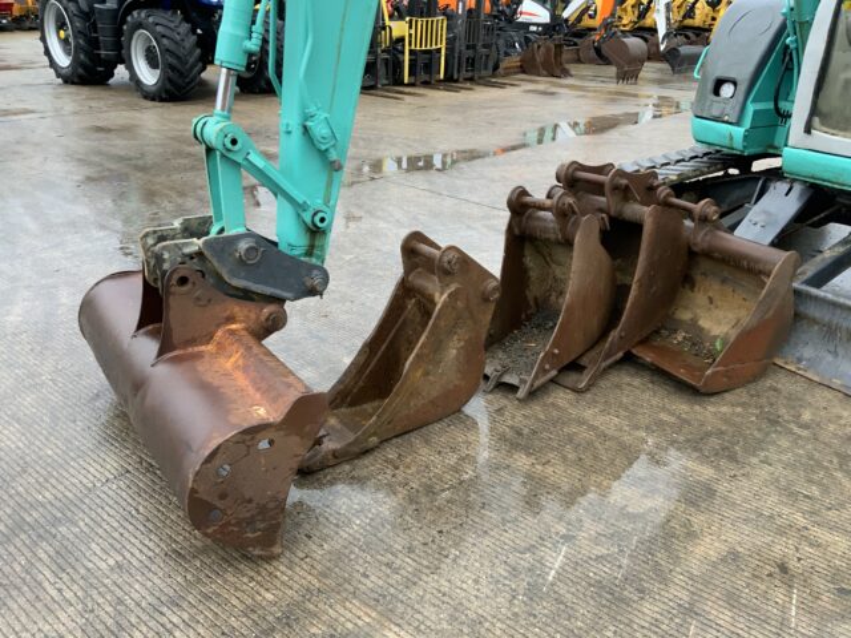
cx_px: 426
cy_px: 319
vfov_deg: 48.2
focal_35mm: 29
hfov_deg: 61.7
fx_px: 713
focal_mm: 3
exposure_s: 1/60
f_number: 1.8
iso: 100
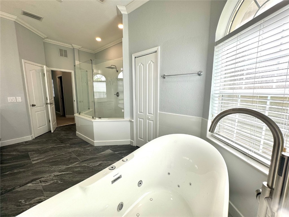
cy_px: 108
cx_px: 144
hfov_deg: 102.1
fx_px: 117
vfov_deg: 85.7
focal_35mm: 14
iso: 40
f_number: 2.2
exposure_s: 1/120
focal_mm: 2.22
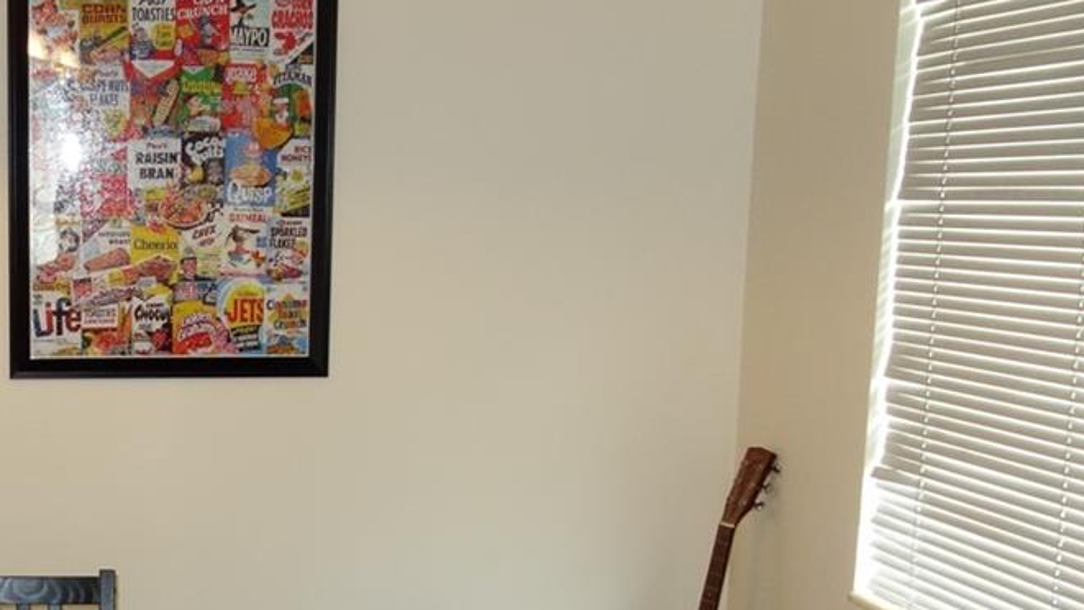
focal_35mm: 71
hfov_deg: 28.3
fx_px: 2041
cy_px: 623
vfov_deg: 16.6
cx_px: 52
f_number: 2
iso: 800
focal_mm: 10.42
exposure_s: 1/50
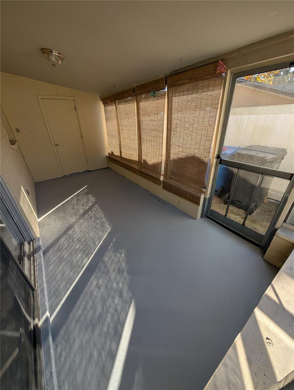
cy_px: 195
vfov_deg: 110.5
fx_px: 136
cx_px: 147
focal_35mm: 12
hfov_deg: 94.6
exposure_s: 1/514
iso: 50
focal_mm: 2.02
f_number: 1.7
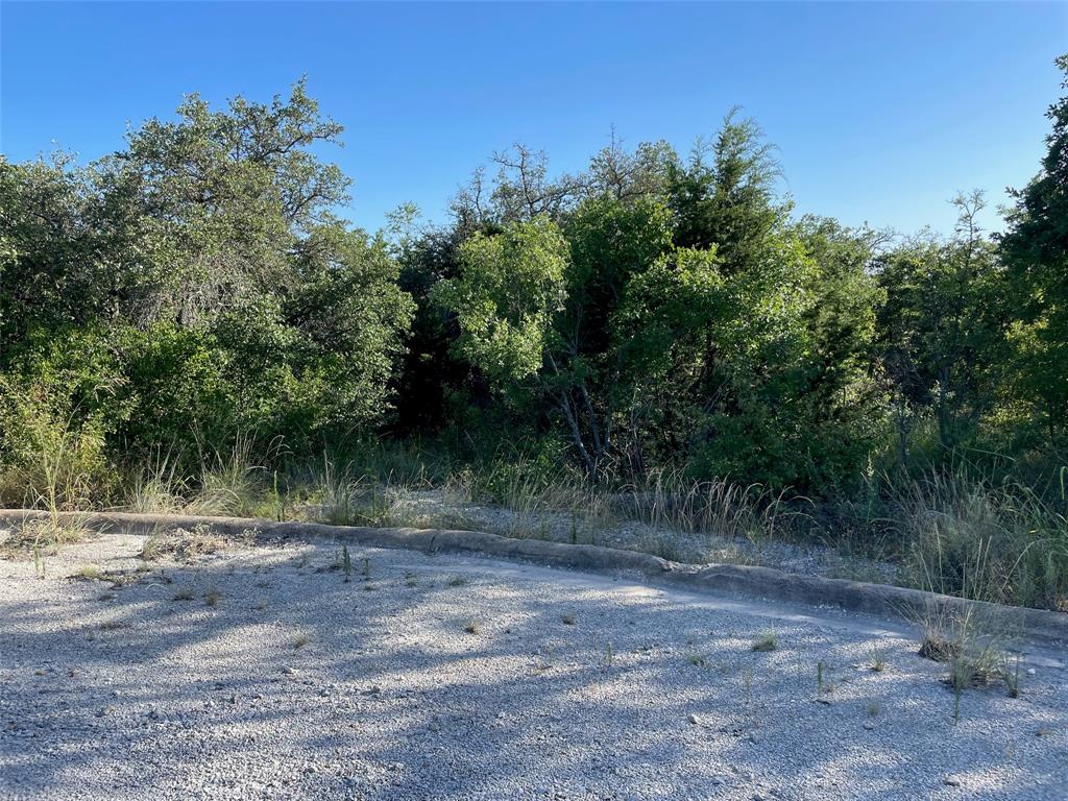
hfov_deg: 67.3
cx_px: 534
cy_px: 400
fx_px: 802
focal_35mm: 26
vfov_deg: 53.1
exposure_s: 1/1383
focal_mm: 4.2
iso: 32
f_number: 1.6
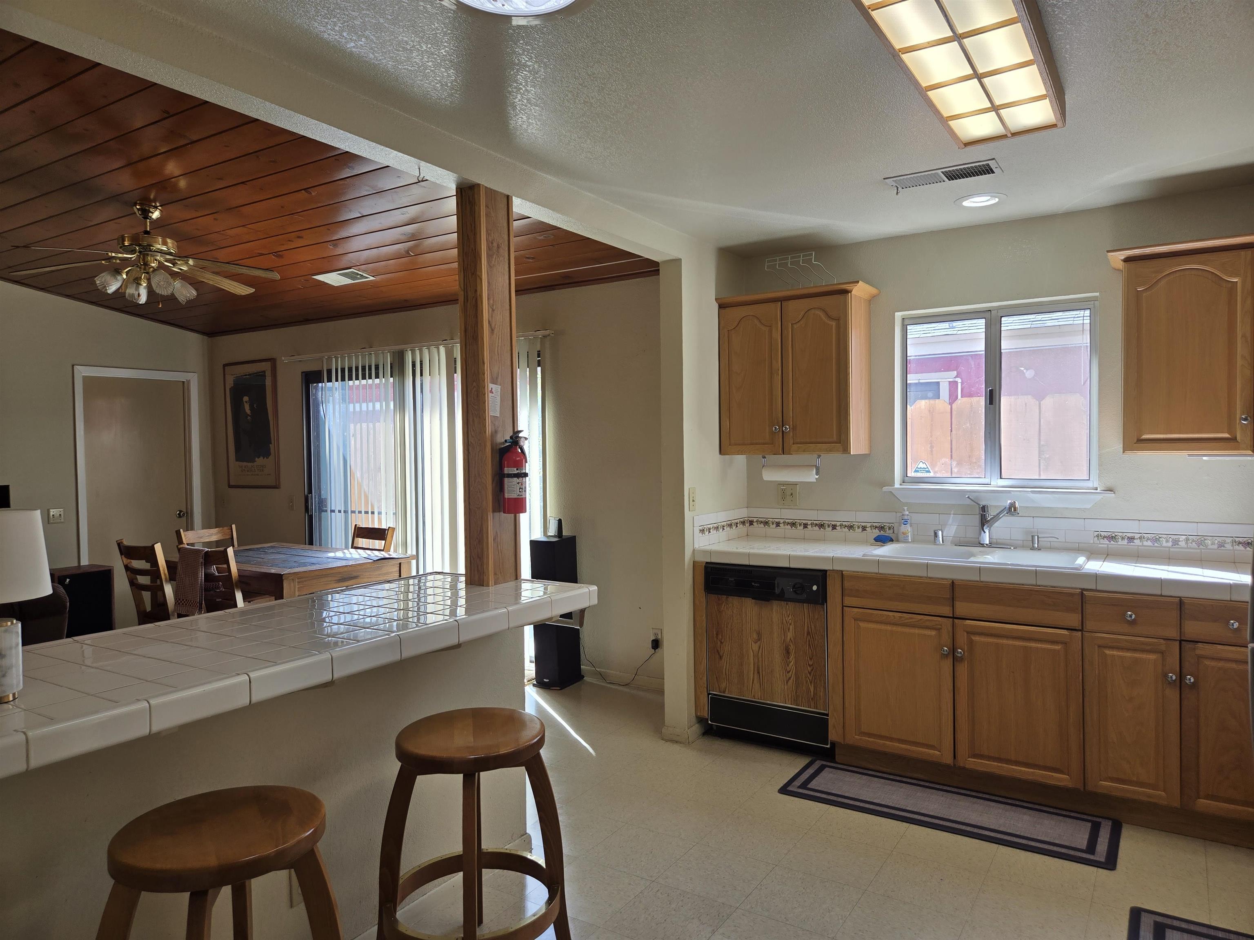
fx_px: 833
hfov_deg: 73.9
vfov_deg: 58.9
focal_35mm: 23
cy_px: 470
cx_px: 627
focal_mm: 5.4
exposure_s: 1/127
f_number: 1.8
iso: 25
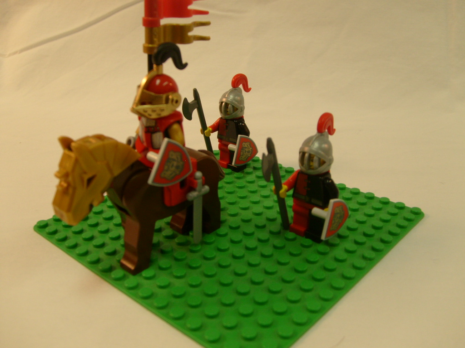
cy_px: 174
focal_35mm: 35
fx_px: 470
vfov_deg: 40.7
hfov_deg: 52.6
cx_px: 232
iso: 100
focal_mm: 5.8
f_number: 2.8
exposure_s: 1/90
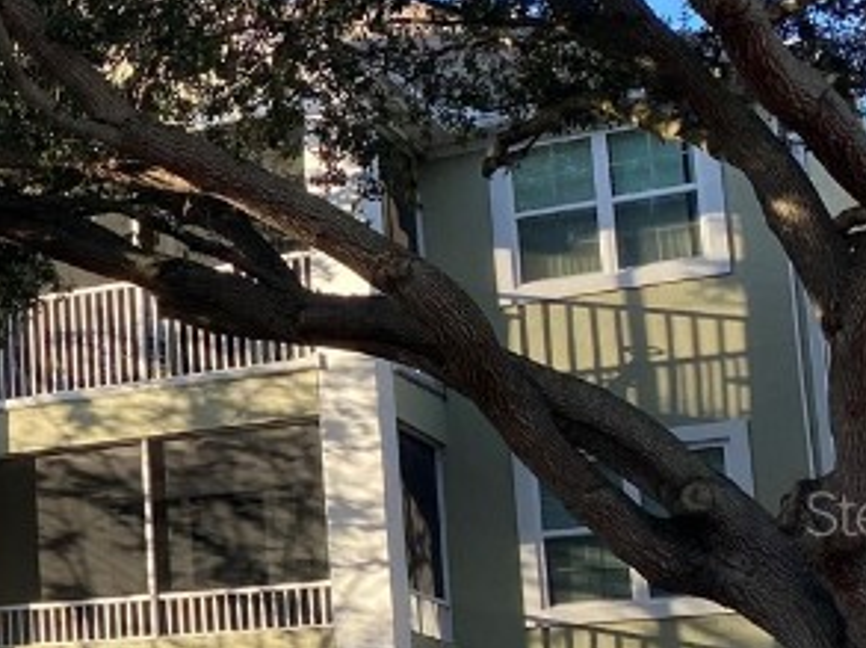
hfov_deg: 19.0
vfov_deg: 16.1
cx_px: -429
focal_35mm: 91
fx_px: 2274
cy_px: 512
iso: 32
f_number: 1.8
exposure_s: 1/560
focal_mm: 4.25
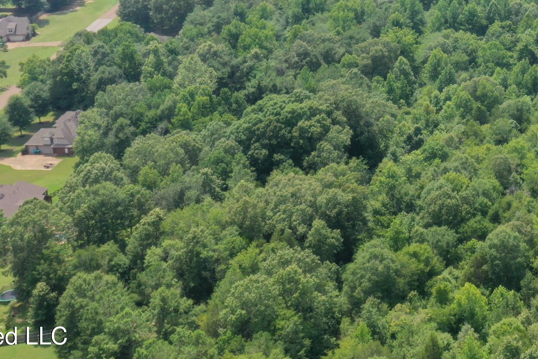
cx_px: 535
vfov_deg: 19.3
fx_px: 1001
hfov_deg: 28.3
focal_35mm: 67
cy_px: -54
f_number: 11
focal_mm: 10.26
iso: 100
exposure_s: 1/80
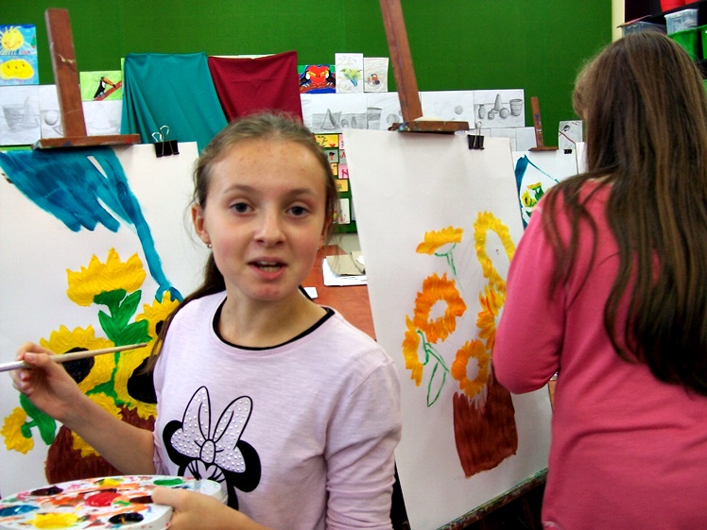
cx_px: 354
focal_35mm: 36
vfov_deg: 39.7
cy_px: 265
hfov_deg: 51.4
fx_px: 735
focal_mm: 6
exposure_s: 1/30
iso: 80
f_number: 2.7
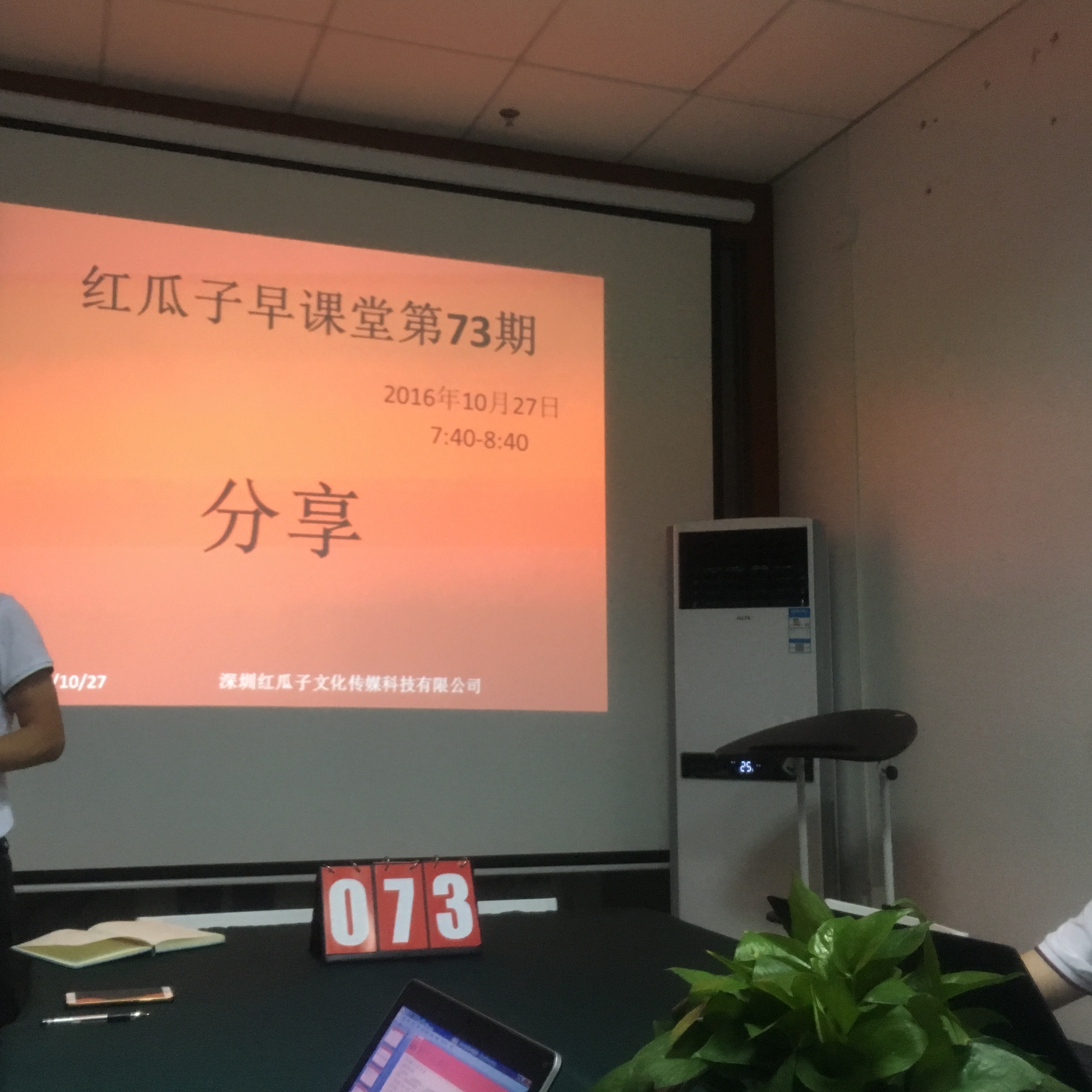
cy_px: 540
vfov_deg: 47.2
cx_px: 473
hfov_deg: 47.1
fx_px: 1249
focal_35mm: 35
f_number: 2.2
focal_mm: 4.15
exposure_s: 1/25
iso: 200
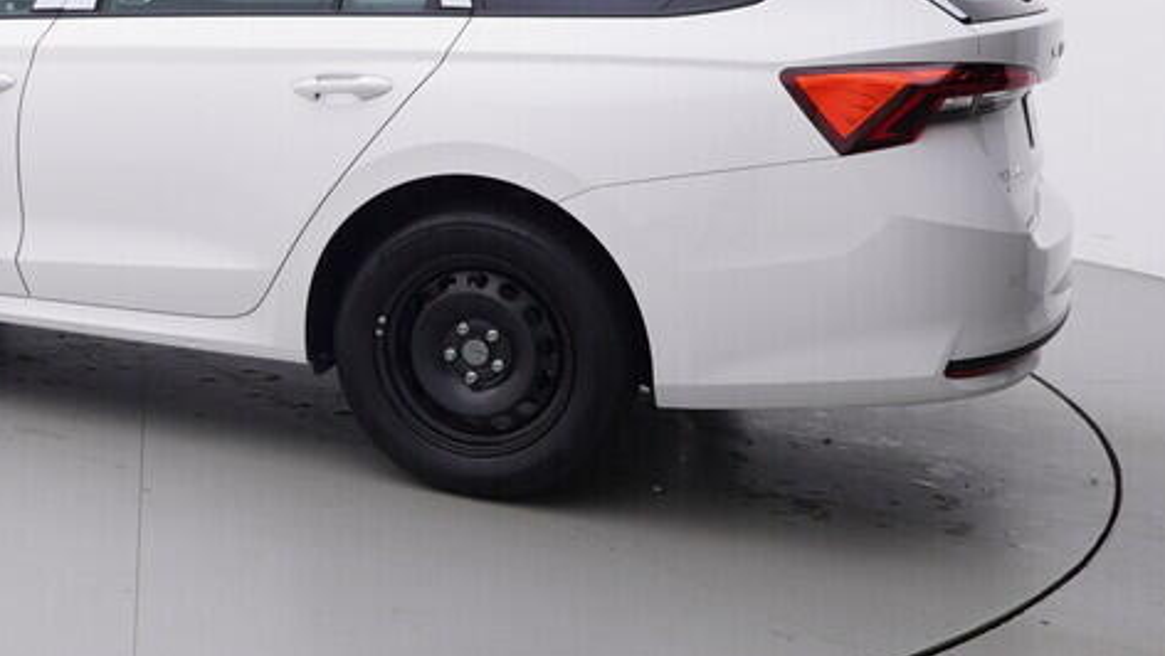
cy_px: 187
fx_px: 1580
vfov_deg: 23.3
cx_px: 96
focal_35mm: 51
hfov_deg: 37.6
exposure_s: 1/80
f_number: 5
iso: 200
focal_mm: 15
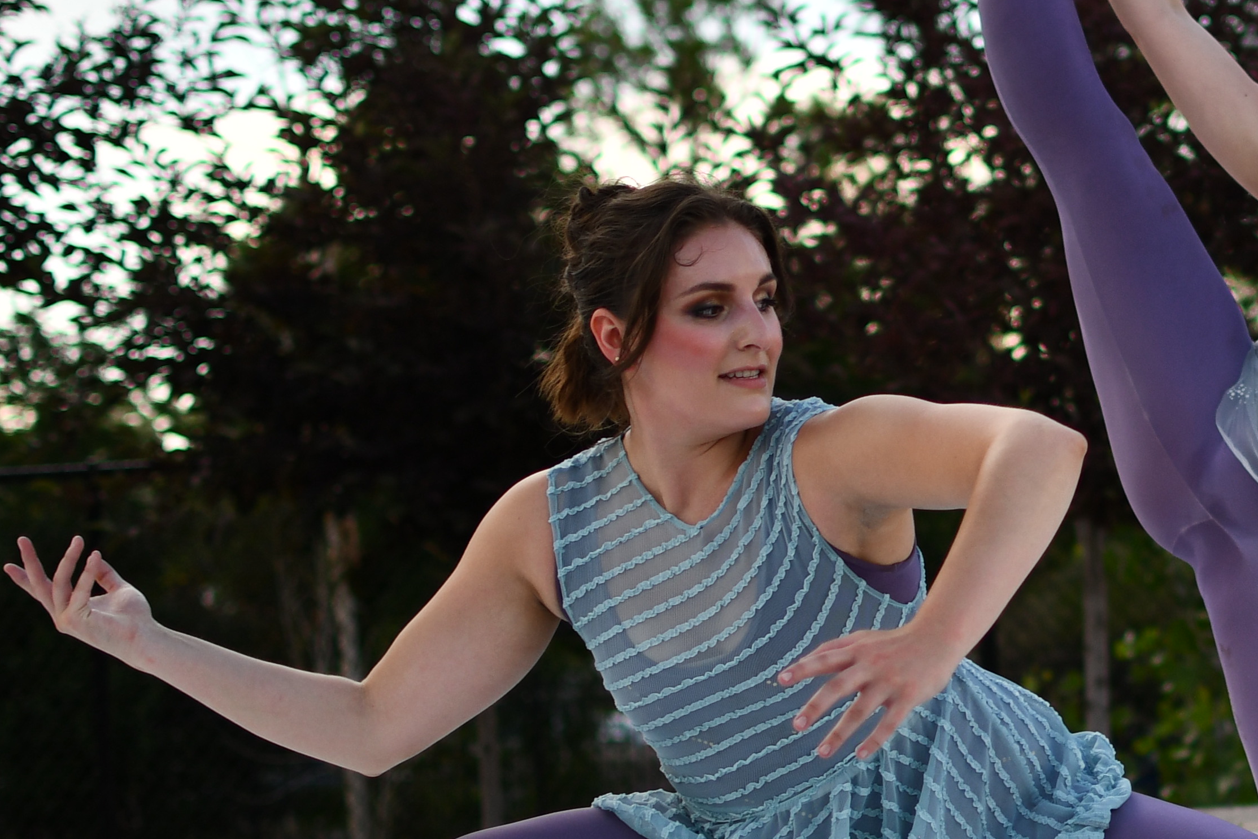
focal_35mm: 130
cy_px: 421
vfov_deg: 10.6
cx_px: 1224
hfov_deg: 15.5
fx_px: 4543
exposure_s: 1/1000
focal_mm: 35
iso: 125
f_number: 1.8
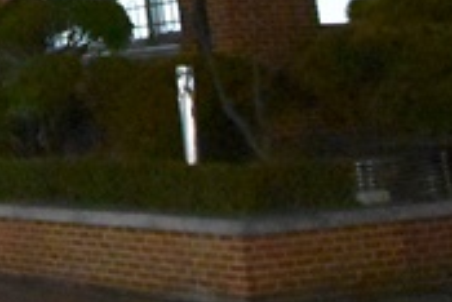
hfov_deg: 16.6
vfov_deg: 10.8
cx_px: -181
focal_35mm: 114
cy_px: -332
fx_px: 1431
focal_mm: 13
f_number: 4.8
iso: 12800
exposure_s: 1/40
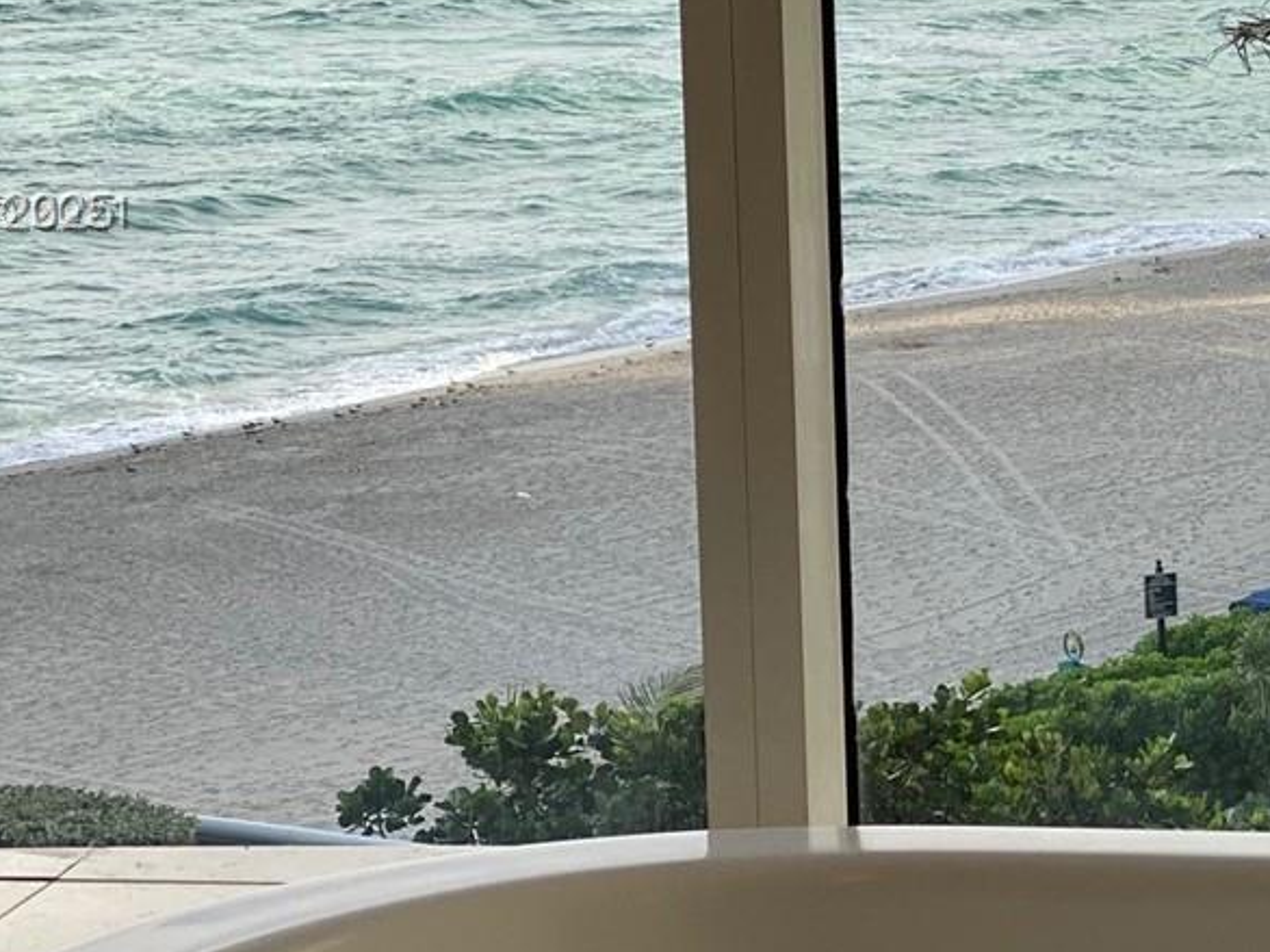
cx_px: 1172
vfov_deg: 10.4
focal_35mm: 142
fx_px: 5208
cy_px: 215
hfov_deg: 13.8
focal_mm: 6
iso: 20
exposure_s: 1/195
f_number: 2
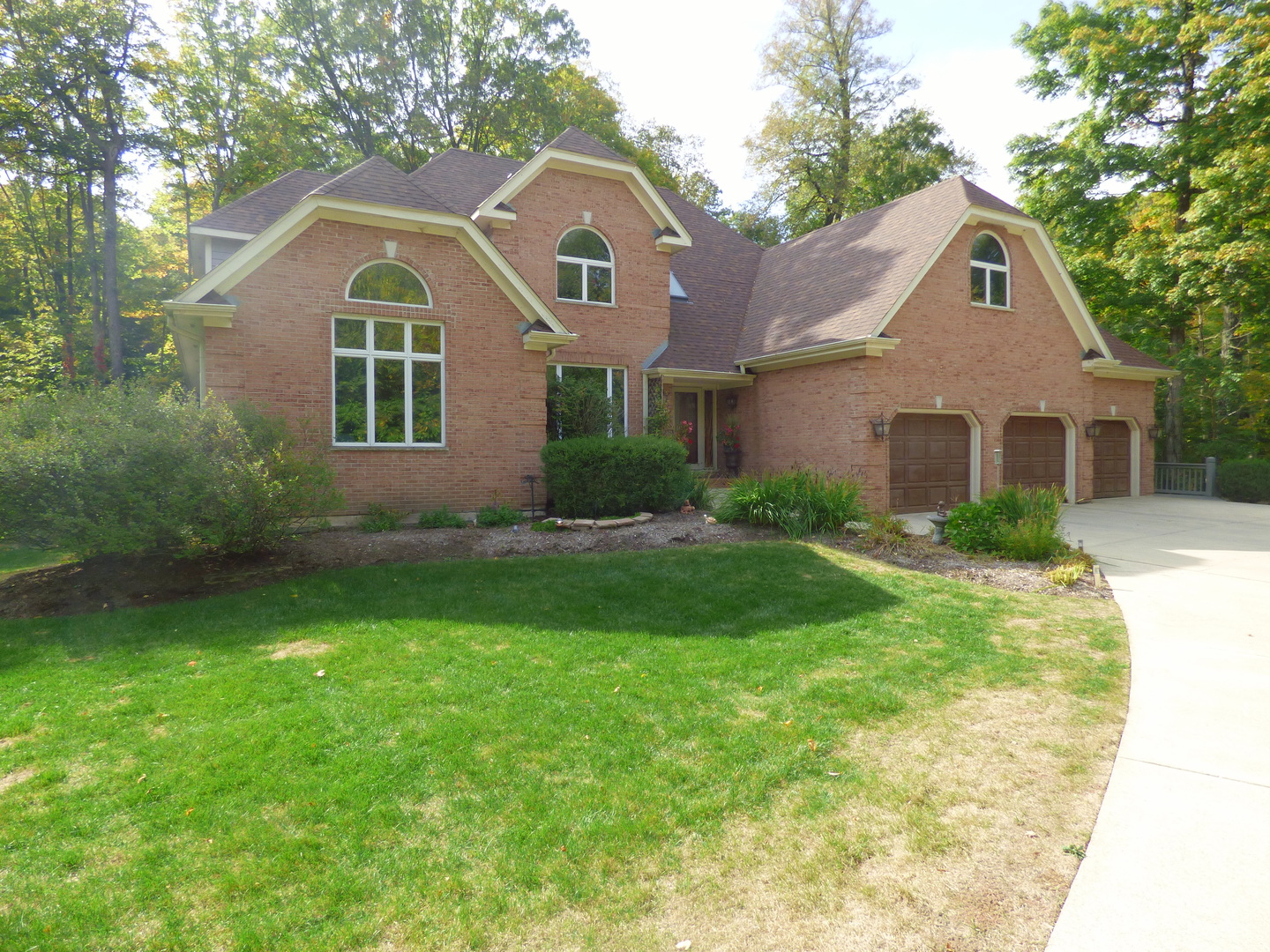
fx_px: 734
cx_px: 635
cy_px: 476
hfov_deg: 81.7
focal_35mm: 20
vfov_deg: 66.0
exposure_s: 1/500
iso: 100
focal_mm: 3.58
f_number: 2.8
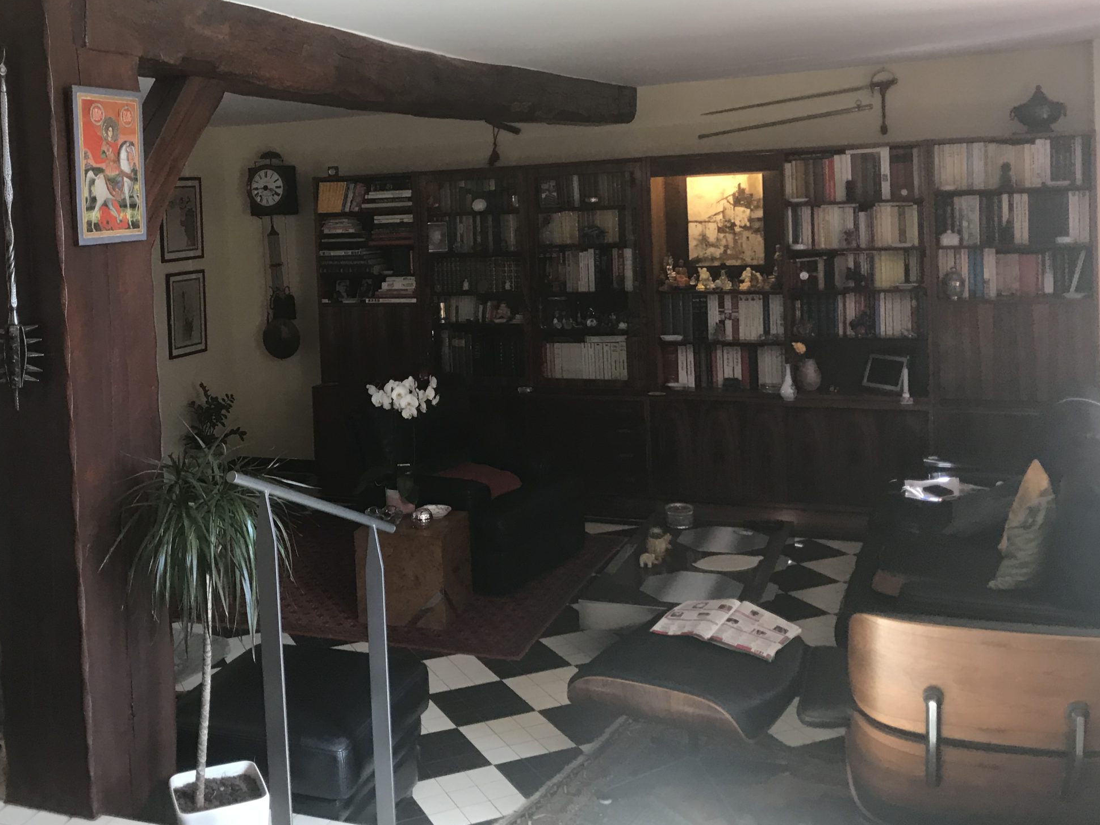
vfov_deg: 38.3
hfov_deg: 49.6
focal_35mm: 37
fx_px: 1176
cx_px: 404
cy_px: 283
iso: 40
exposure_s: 1/17
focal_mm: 3.99
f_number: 1.8
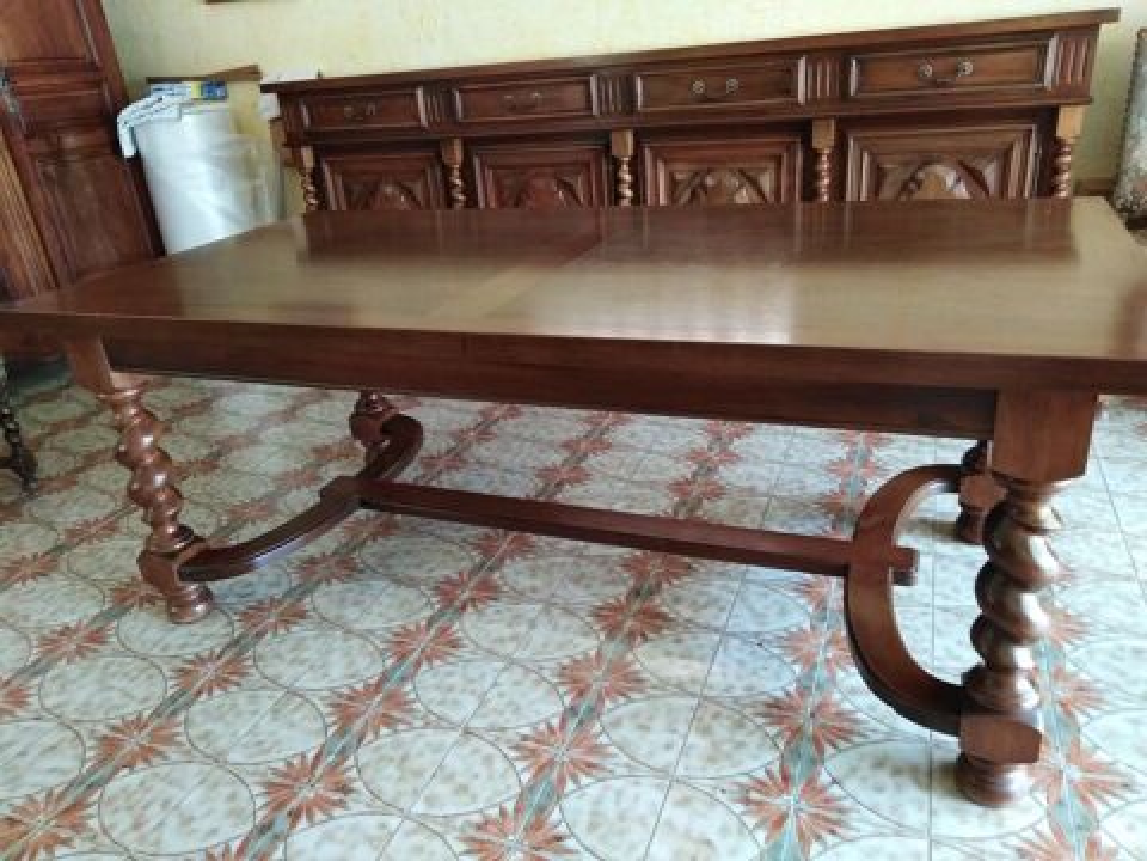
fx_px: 862
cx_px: 574
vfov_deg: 53.1
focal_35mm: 26
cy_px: 430
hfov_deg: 67.3
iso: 546
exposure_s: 1/20
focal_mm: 3.46
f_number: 2.2
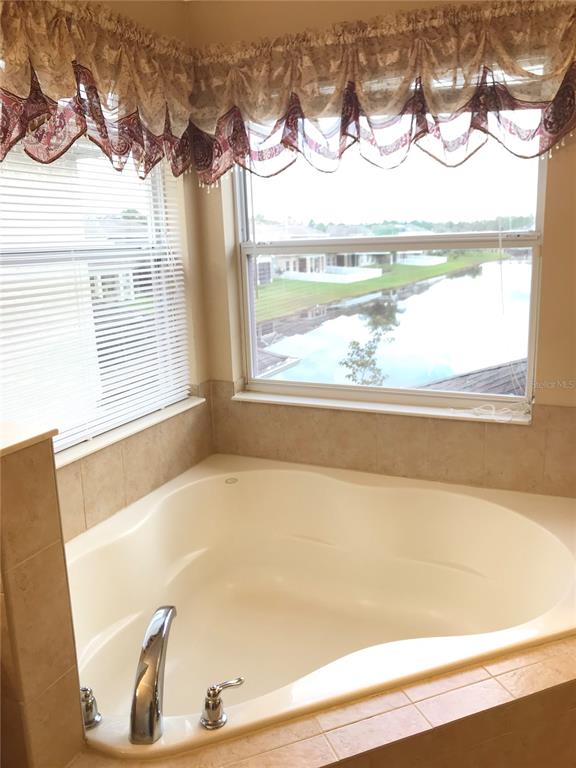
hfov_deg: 49.7
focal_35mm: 28
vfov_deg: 63.4
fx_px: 621
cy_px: 384
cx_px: 288
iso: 25
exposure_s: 1/60
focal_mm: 3.99
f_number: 1.8
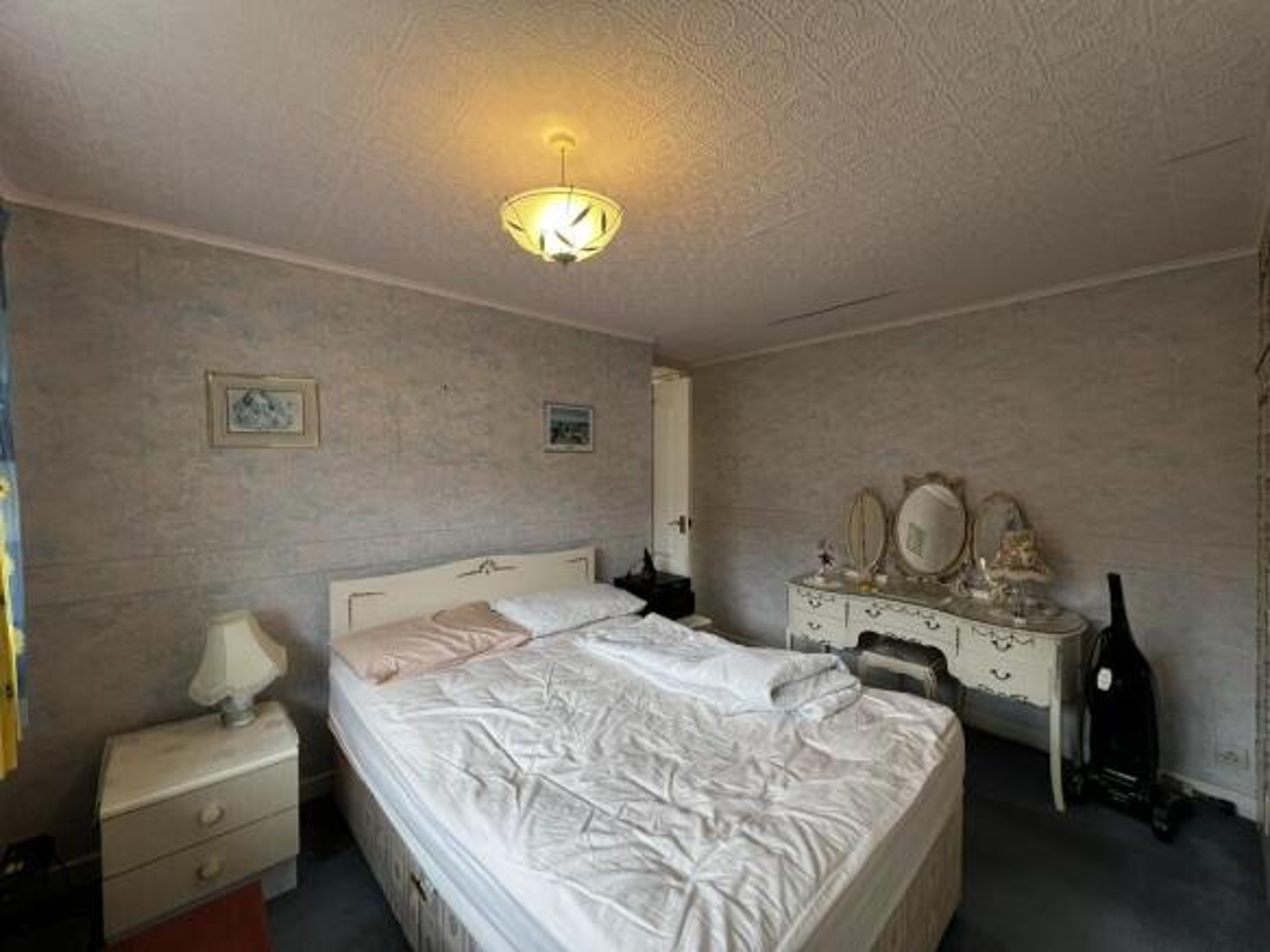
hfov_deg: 106.2
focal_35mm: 13
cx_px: 635
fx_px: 477
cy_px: 476
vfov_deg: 89.9
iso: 250
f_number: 1.8
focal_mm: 1.57
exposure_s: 1/99
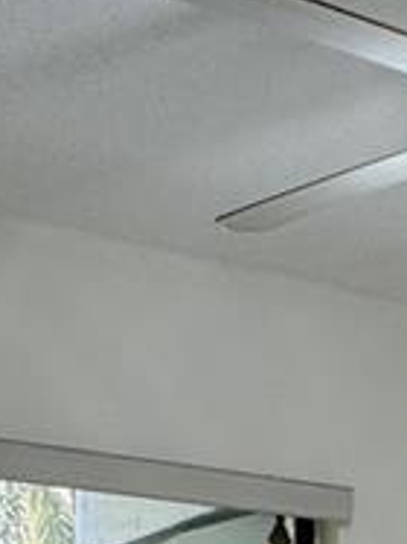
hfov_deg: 15.9
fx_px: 1413
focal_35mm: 90
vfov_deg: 18.5
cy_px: 887
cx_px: 454
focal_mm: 2.22
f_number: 2.2
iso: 160
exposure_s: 1/120
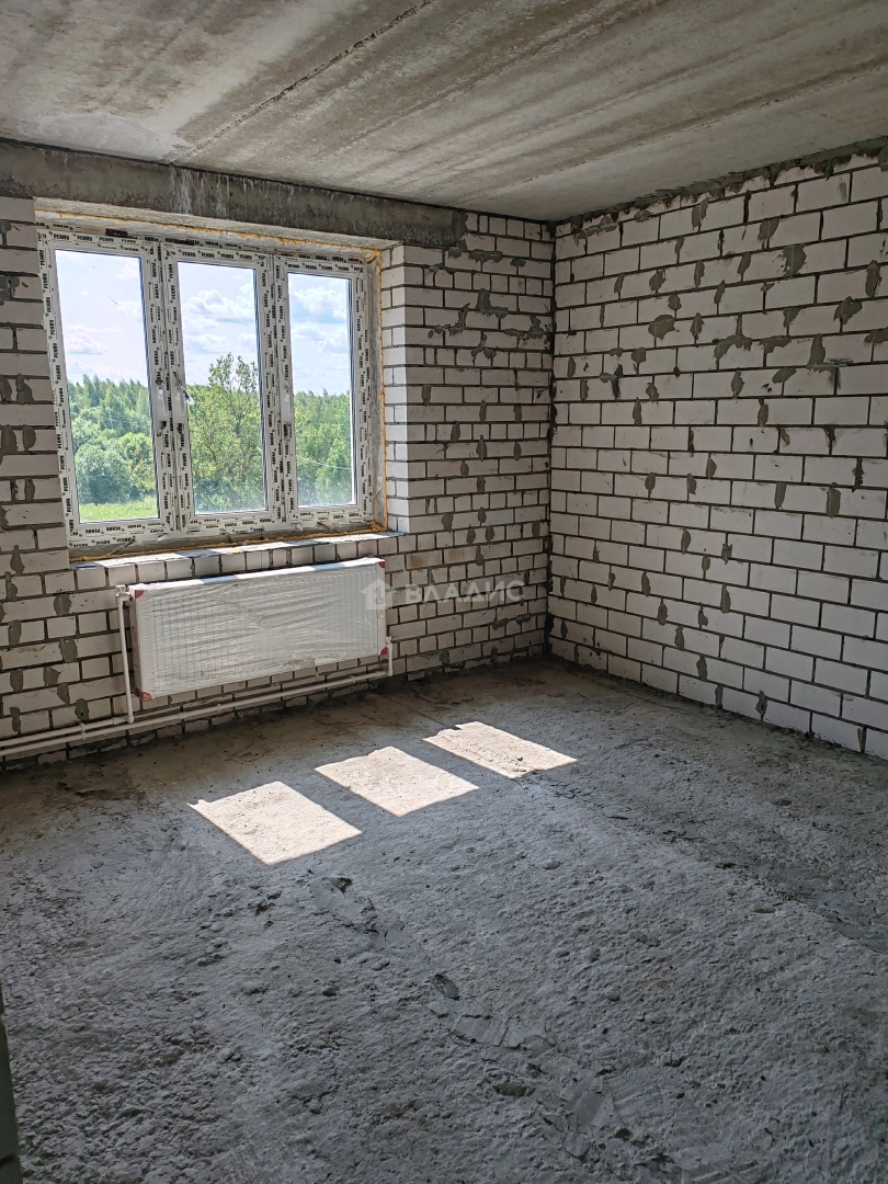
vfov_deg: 65.3
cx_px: 444
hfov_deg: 51.4
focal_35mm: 27
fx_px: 924
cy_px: 592
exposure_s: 1/280
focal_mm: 6.12
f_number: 1.9
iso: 50
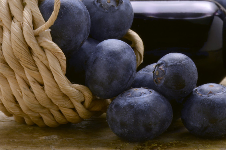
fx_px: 1496
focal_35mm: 239
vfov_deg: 5.7
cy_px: 65
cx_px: 133
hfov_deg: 8.6
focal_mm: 105
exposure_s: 1/1.25
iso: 200
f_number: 40
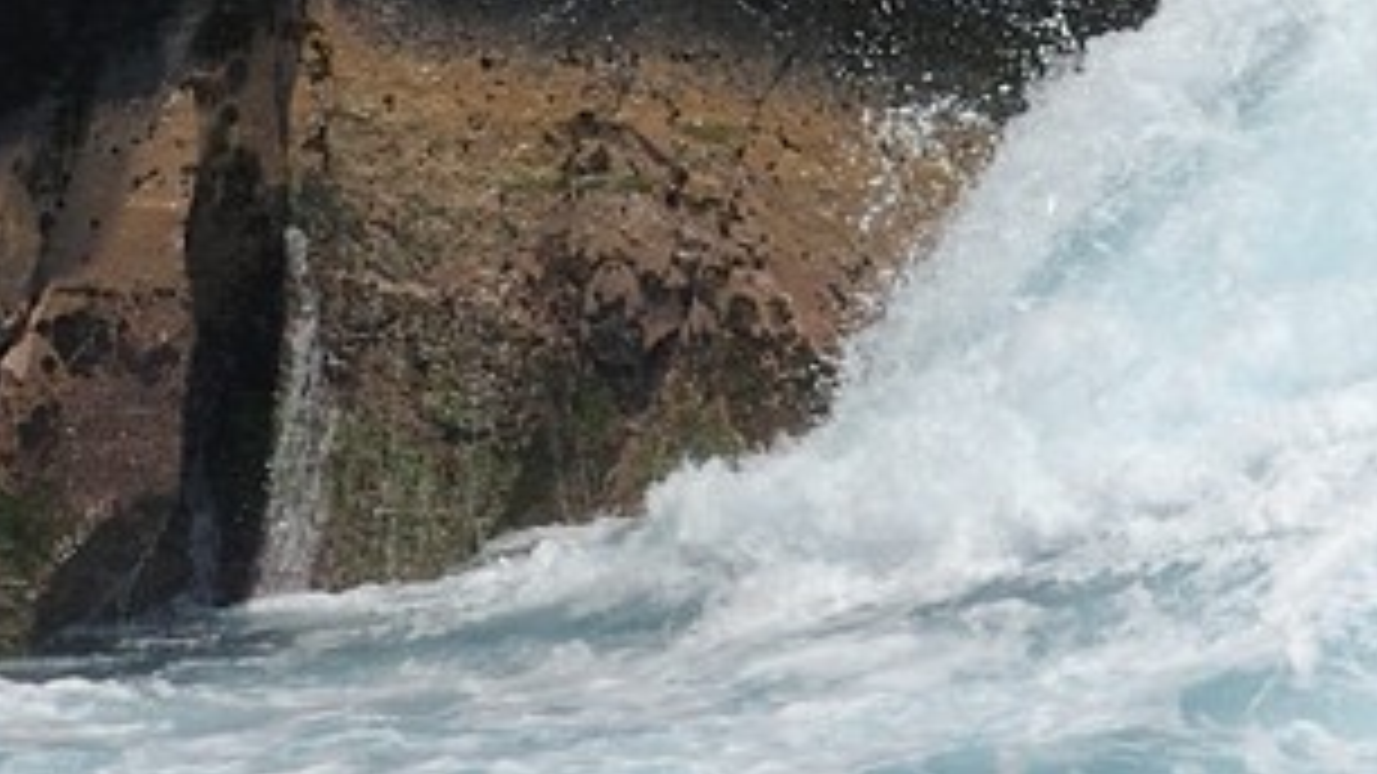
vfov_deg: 2.6
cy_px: -1359
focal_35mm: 471
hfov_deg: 4.5
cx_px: 3578
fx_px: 17194
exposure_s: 1/400
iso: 200
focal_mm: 86
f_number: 14
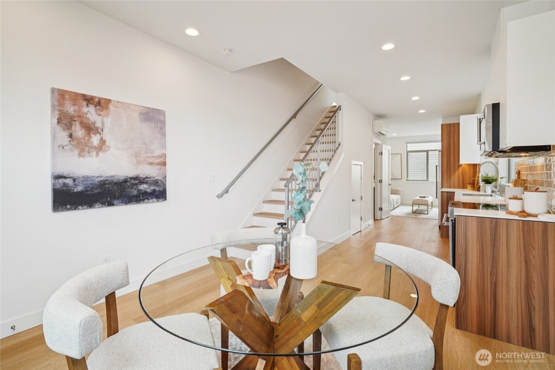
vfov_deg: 73.7
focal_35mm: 16
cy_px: 185
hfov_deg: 96.7
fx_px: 247
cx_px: 278
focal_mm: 16
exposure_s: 1/80
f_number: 8
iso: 1600
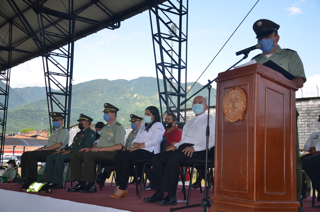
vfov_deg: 28.0
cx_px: 160
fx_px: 426
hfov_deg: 41.2
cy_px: 106
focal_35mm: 48
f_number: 4.5
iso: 100
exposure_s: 1/250
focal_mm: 32
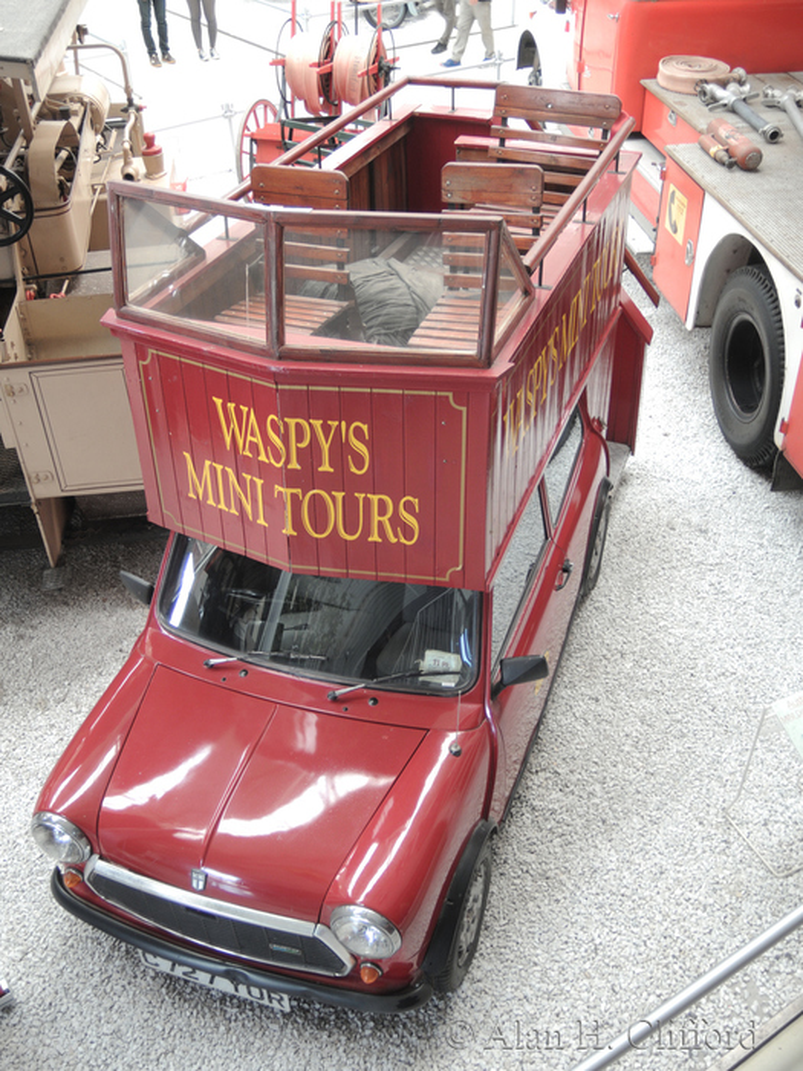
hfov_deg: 40.7
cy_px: 536
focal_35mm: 35
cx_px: 402
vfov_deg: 52.6
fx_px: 1083
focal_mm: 7.5
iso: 100
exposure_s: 1/15
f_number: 2.5
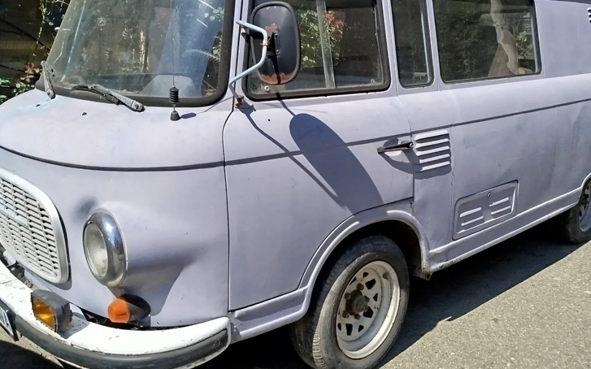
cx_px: 305
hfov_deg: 55.3
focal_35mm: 35
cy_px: 137
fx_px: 564
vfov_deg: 36.0
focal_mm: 5.31
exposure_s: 1/1079
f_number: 1.7
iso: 50
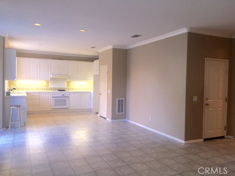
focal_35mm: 29
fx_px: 197
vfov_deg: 48.2
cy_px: 88
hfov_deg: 61.7
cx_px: 118
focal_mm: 4.15
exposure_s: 1/30
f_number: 2.2
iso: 64
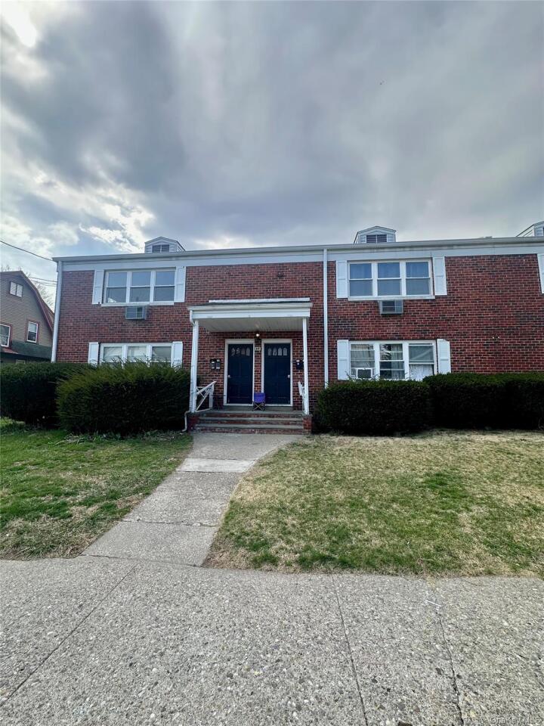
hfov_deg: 85.7
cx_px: 272
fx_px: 293
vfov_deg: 102.1
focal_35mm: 14
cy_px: 363
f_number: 2.2
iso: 40
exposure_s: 1/716
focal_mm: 2.22
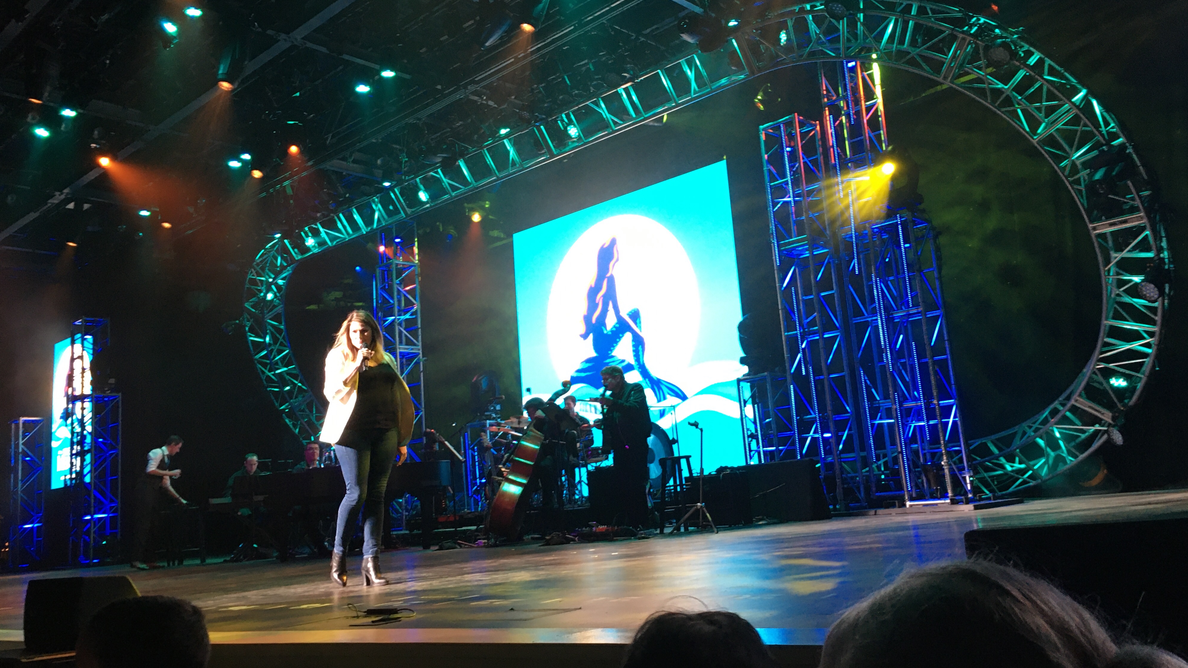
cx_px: 599
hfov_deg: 61.0
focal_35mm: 32
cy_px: 303
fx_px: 1008
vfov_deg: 36.6
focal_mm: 4.15
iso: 100
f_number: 2.2
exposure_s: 1/30
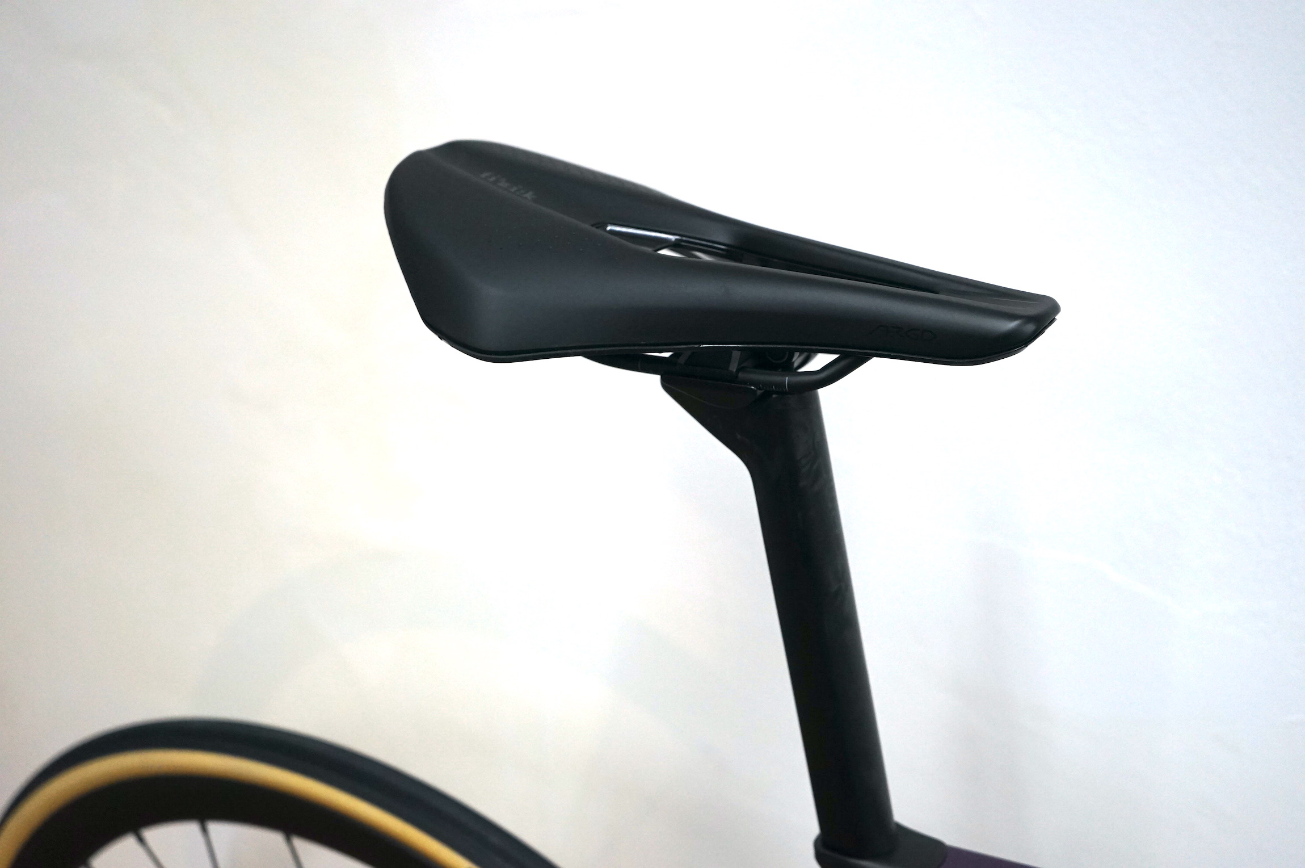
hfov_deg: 46.4
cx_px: 652
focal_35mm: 42
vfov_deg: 31.8
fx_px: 1521
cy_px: 434
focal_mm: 42
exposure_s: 1/160
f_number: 4.5
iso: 2000
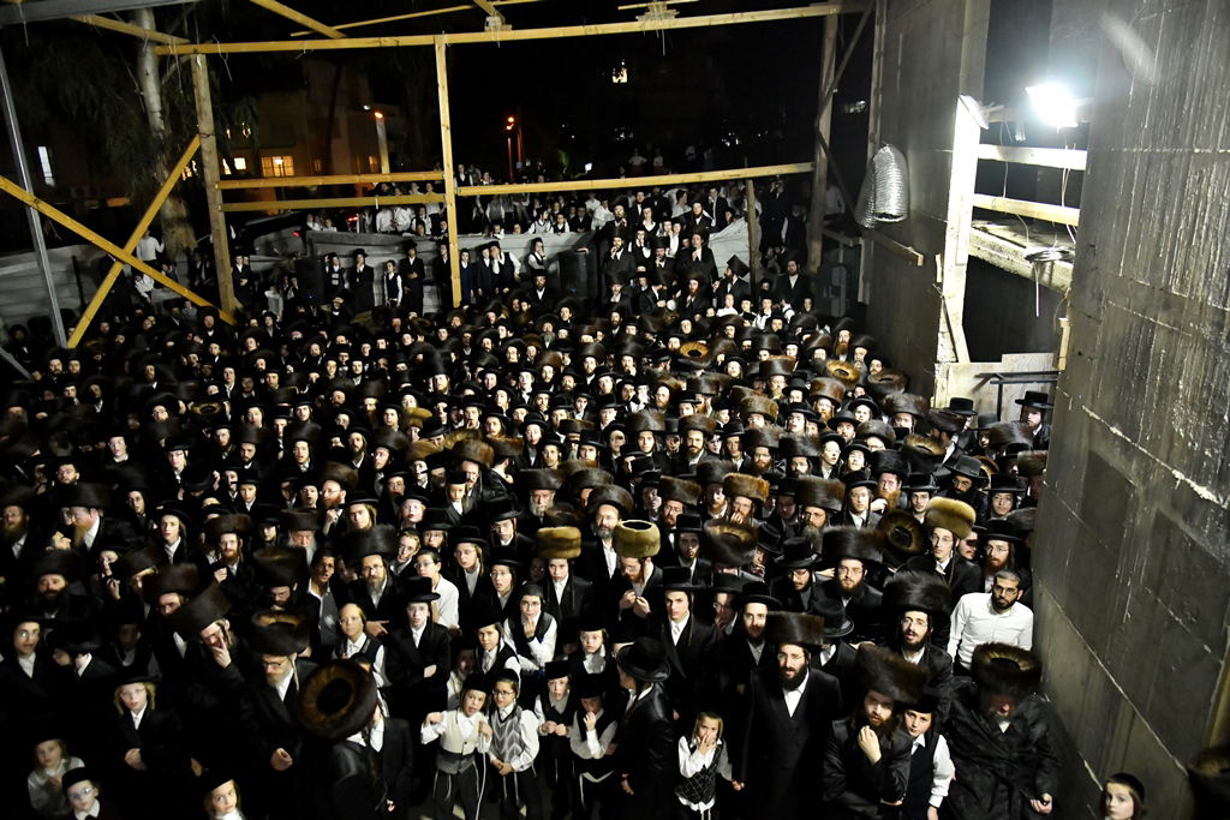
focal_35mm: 24
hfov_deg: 73.7
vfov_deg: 53.1
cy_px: 410
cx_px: 615
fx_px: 820
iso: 5000
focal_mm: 24
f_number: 4.5
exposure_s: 1/200
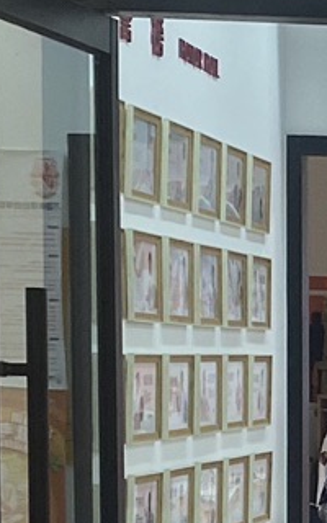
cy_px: 636
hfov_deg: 7.1
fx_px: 2453
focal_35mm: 172
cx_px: 842
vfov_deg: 11.9
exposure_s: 1/100
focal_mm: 4.25
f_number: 1.8
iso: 80
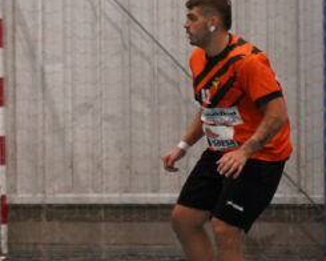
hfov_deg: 2.8
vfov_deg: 2.2
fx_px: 6725
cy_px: 92
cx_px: -53
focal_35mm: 697
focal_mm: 158
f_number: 6.3
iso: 6400
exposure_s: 1/250
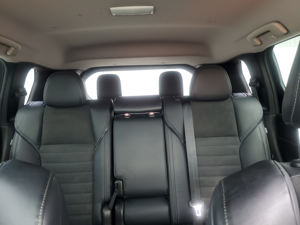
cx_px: 150
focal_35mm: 26
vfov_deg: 53.1
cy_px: 112
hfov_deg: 67.3
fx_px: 225
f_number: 1.5
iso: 56
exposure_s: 1/60.2
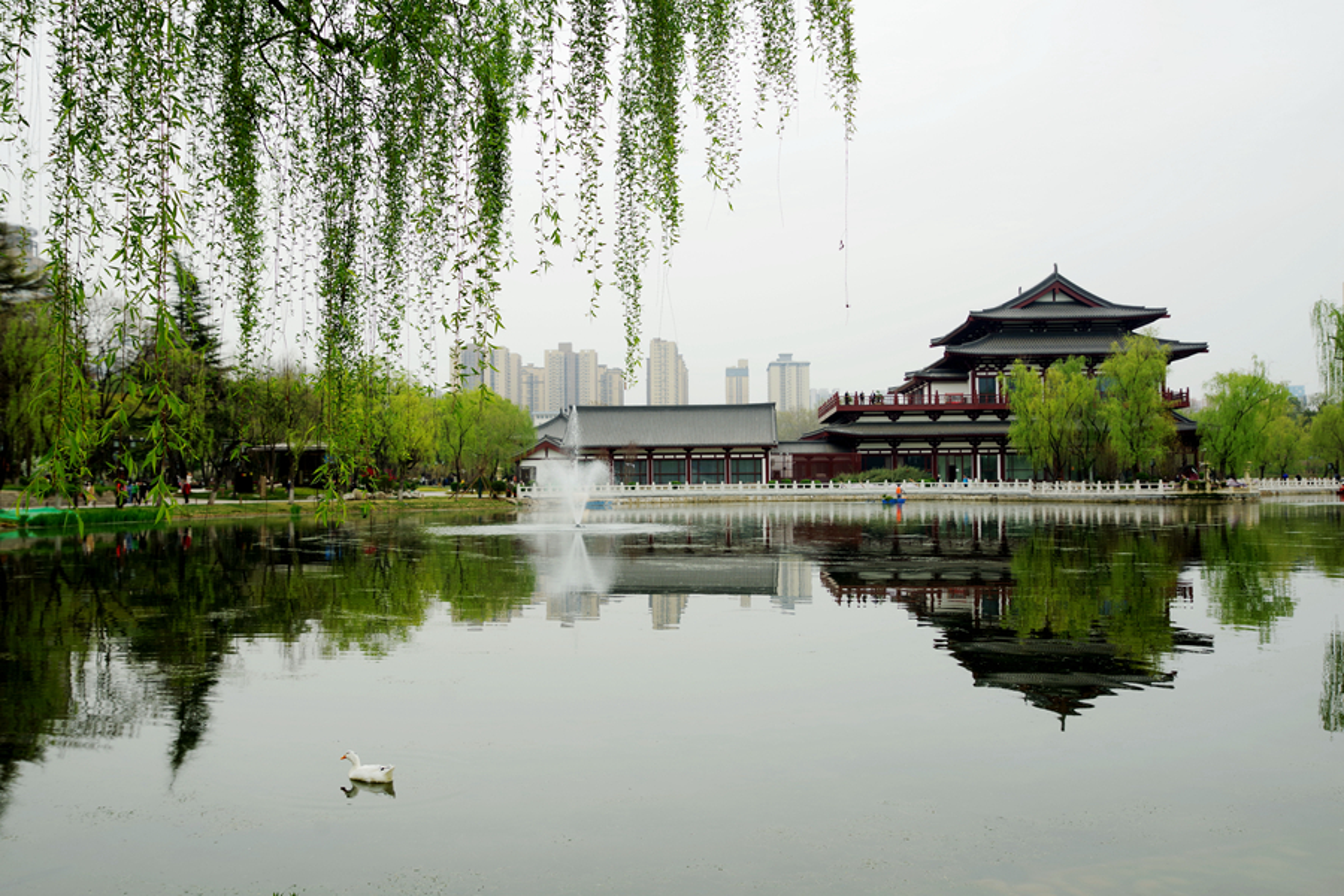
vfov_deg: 40.0
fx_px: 1232
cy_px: 448
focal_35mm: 33
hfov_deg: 57.2
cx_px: 672
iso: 100
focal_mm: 33
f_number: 5.6
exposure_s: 1/160
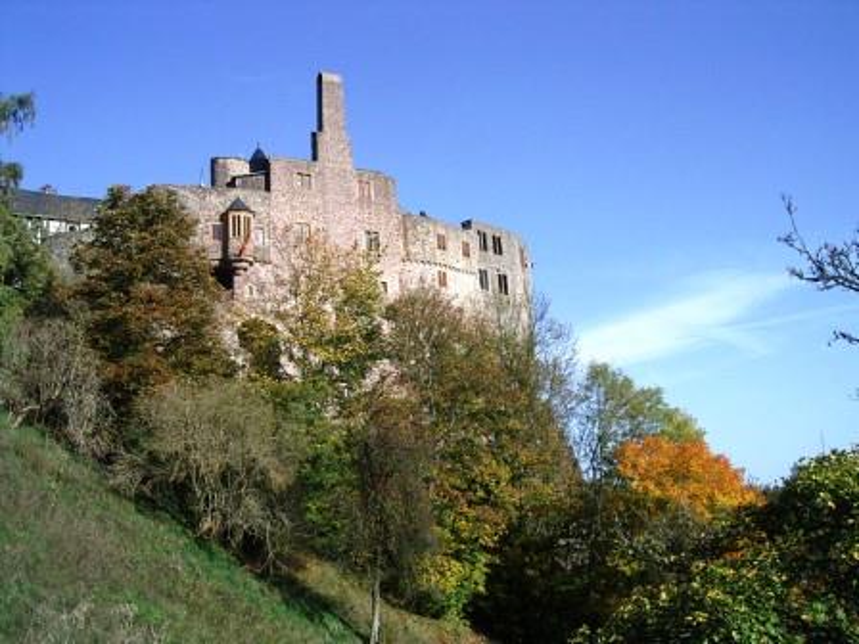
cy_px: 322
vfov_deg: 37.7
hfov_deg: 49.0
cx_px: 430
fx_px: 943
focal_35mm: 38
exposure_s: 1/400
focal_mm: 5.8
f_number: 4.8
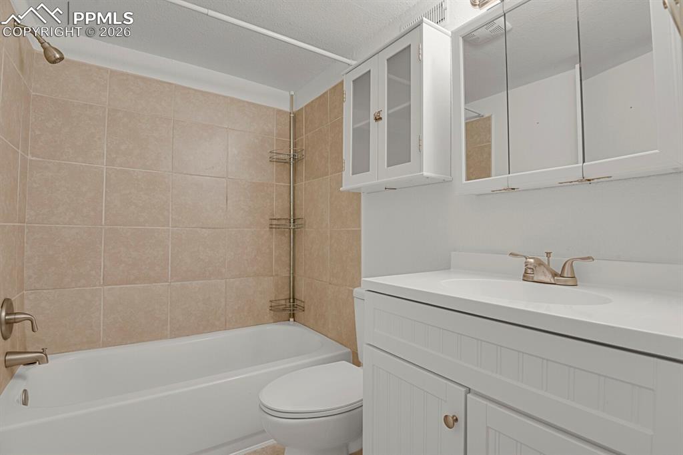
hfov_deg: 93.3
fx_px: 322
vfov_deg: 70.4
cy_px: 228
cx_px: 342
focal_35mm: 17
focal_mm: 17
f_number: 8
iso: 250
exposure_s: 1.6
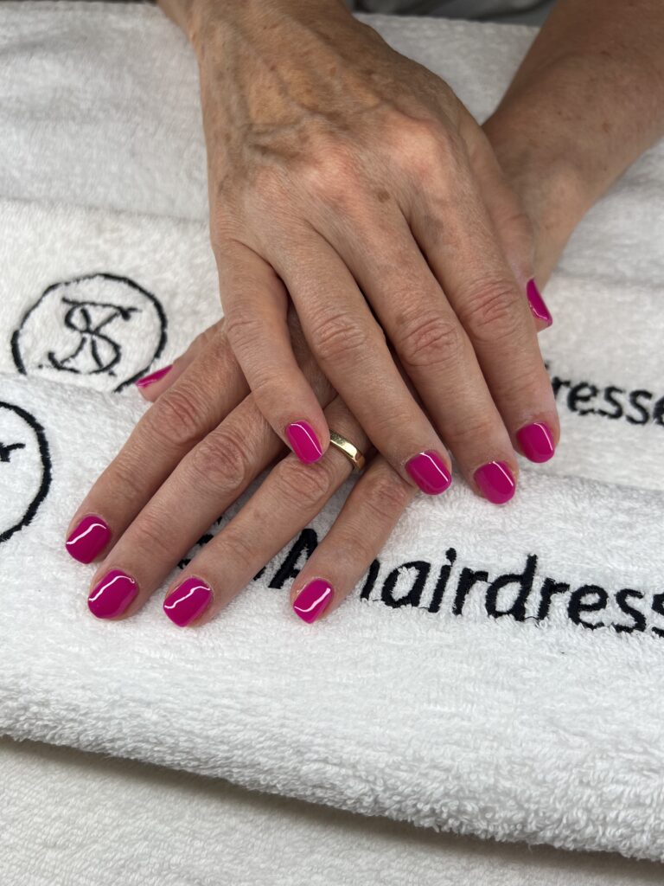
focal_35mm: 26
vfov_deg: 67.3
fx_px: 665
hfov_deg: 53.1
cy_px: 443
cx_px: 332
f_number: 1.5
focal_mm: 5.7
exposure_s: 1/486
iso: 50
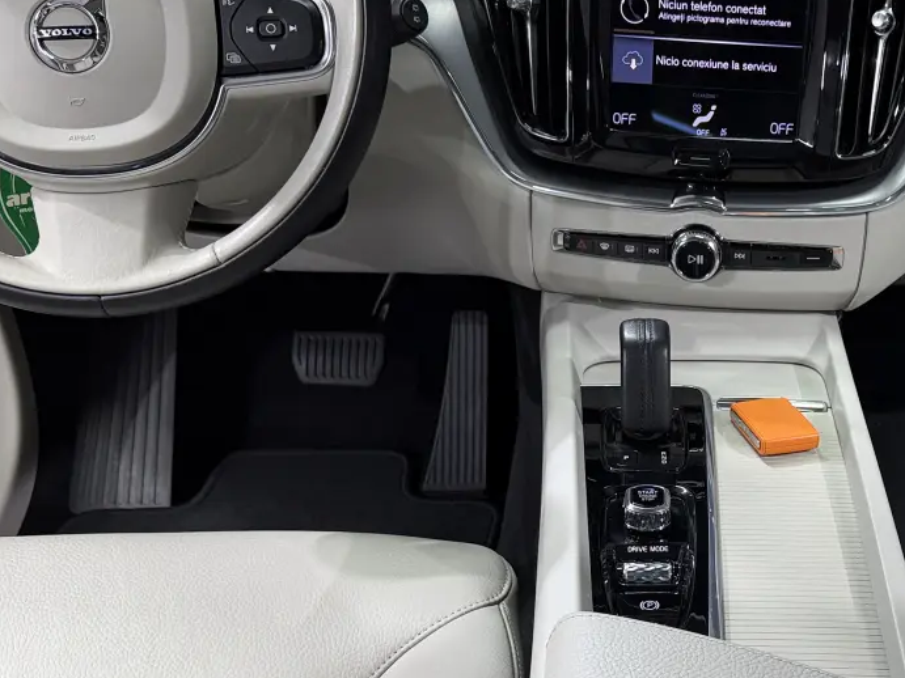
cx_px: 728
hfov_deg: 36.8
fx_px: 1307
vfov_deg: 29.0
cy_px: 432
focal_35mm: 50
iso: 200
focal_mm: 6.76
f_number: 1.78
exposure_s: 1/50
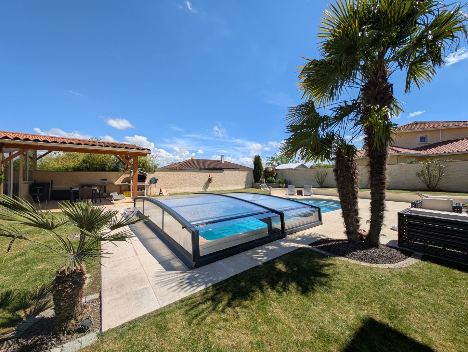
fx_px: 162
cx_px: 234
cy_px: 176
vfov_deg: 94.6
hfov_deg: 110.5
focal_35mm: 12
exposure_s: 1/2381
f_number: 1.95
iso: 38
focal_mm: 2.23
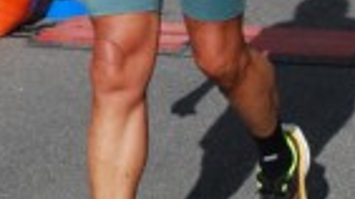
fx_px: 2022
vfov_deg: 5.6
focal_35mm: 215
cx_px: 127
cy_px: -86
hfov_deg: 10.0
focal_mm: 32
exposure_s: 1/2000
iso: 1000
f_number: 9
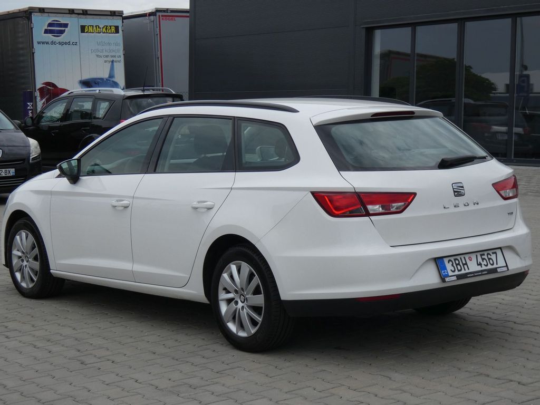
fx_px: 1154
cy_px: 202
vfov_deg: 19.9
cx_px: 270
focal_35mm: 74
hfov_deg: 26.3
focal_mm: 13.3
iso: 80
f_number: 4.4
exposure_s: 1/500
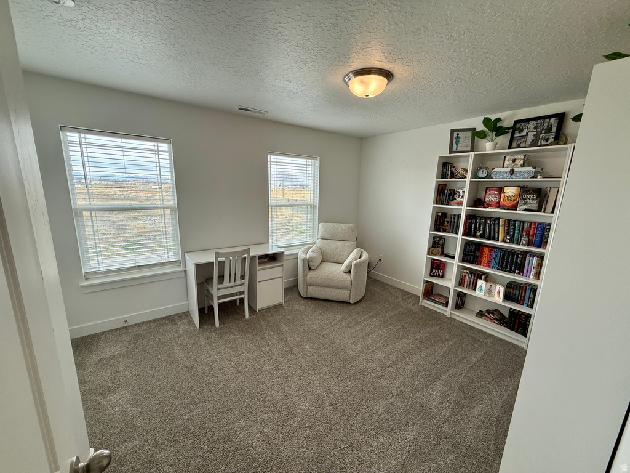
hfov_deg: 102.1
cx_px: 315
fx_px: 255
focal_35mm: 14
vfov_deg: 85.7
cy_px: 236
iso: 64
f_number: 2.2
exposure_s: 1/120
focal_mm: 2.22
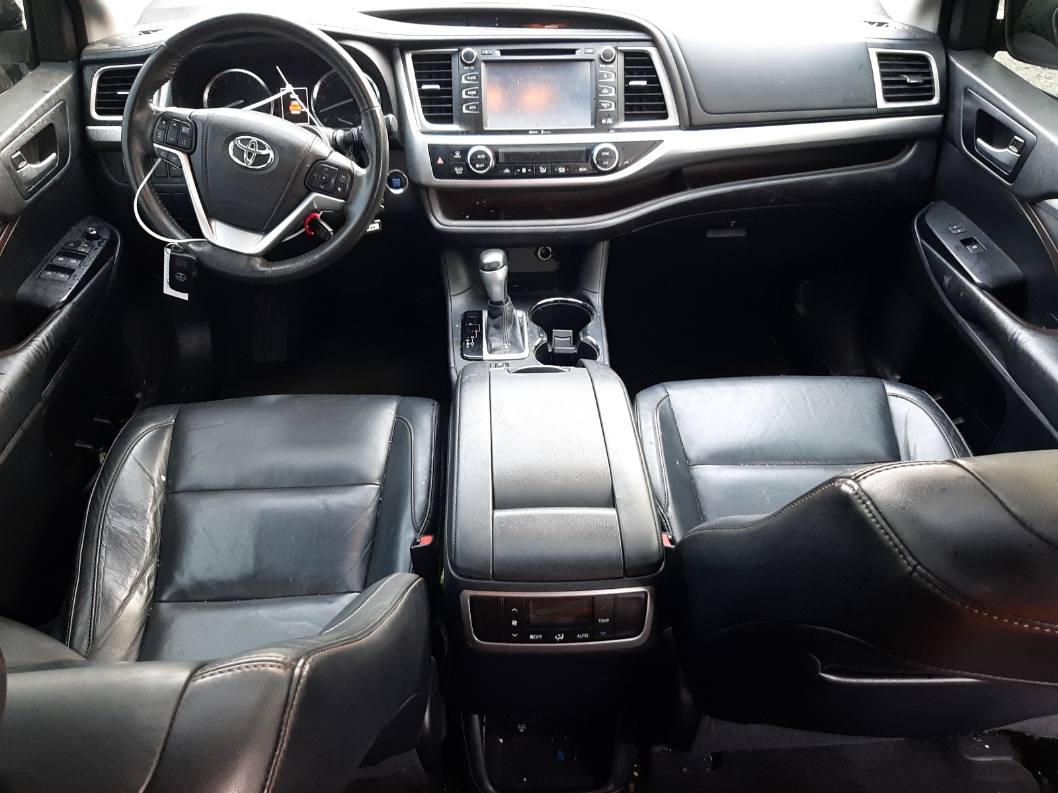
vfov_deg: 53.1
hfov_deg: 67.3
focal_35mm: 26
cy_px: 396
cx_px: 529
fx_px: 795
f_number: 1.7
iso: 179
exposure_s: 1/40
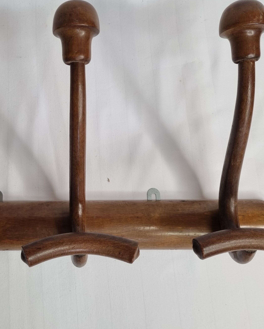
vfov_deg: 46.7
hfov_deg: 37.4
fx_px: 381
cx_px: 71
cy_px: 145
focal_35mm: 39
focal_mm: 5.4
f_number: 1.8
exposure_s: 1/100
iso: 64
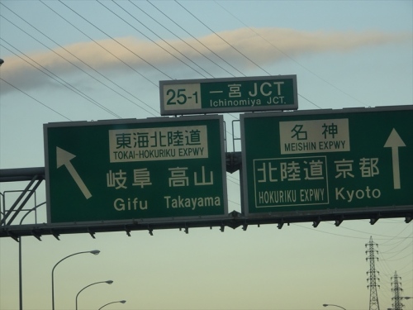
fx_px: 1837
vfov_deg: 9.6
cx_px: 206
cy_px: 155
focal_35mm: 154
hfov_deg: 12.8
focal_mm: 26.39
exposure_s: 1/250
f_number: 5.6
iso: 200
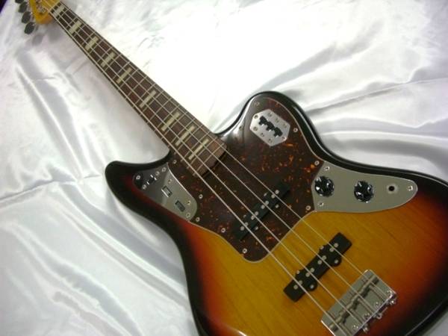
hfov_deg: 49.0
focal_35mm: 38
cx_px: 224
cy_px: 168
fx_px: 492
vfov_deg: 37.7
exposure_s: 1/100
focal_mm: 7.9
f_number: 2.8
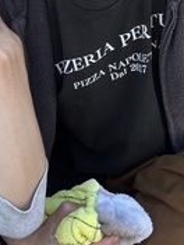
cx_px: -71
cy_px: 216
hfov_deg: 11.4
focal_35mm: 126
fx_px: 893
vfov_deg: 15.5
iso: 50
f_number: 1.6
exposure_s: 1/604
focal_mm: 5.96
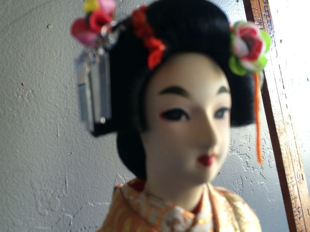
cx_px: 155
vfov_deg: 46.8
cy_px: 116
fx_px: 269
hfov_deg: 60.0
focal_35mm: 30
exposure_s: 1/30
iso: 80
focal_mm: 4.12
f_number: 2.2
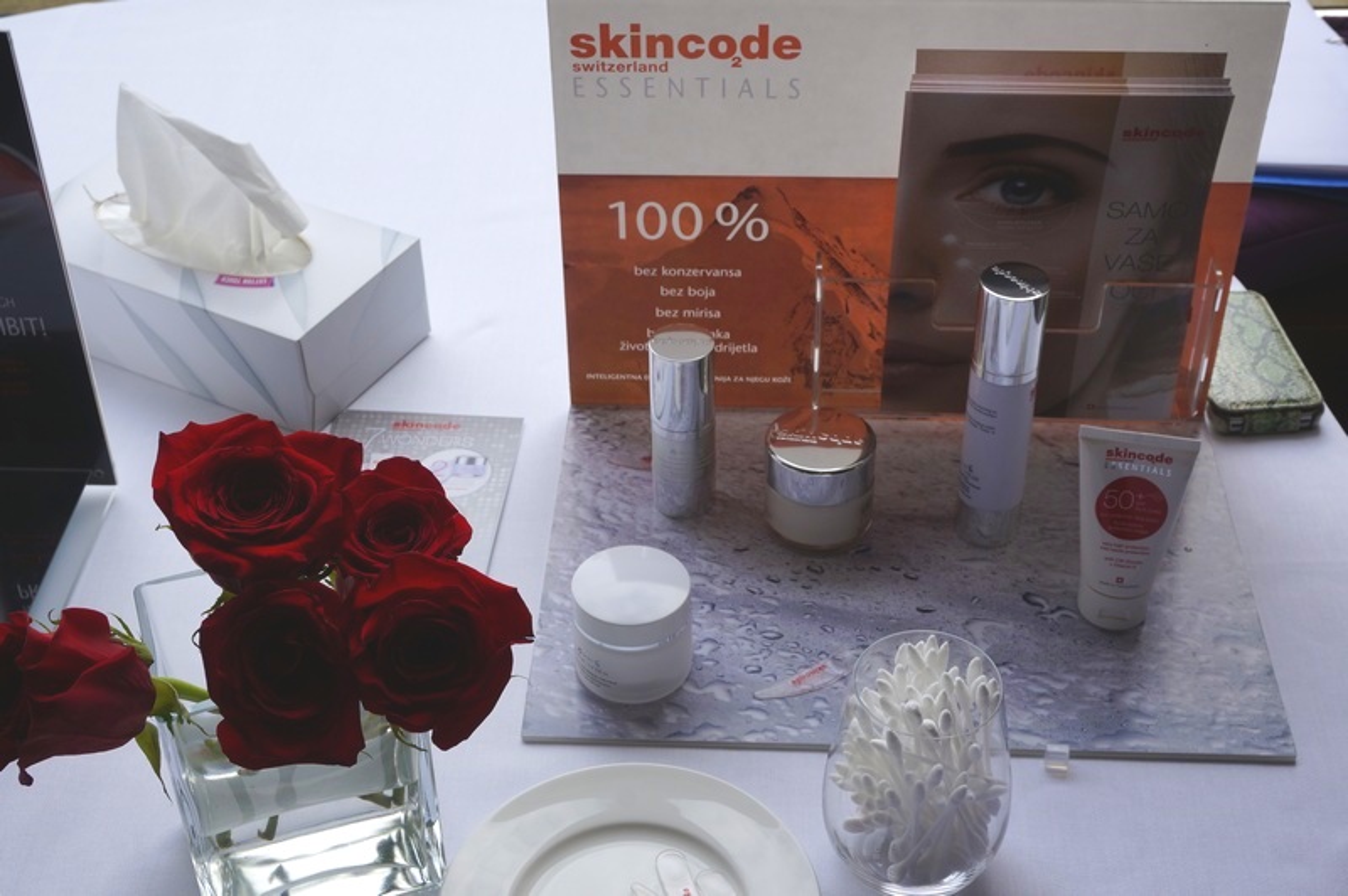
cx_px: 674
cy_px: 448
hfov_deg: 40.0
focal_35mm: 50
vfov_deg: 27.2
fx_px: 1852
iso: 100
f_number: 10
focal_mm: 33
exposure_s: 1/80
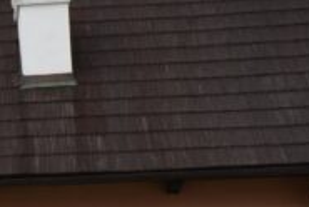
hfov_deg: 14.7
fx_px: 1152
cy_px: 115
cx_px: -80
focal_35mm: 134
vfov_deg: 10.3
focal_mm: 24
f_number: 11
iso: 125
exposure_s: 1/125
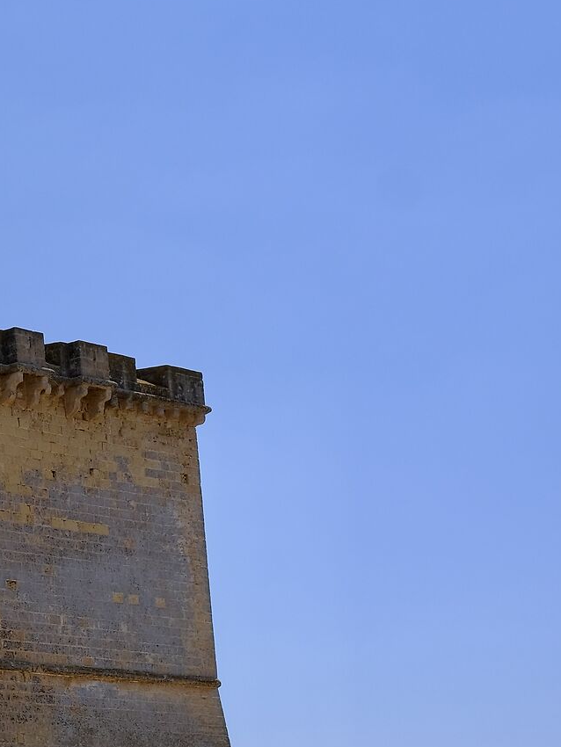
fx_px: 2052
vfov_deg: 20.5
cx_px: -482
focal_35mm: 95
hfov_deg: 13.7
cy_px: 549
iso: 160
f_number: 8
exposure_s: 1/680
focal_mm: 23
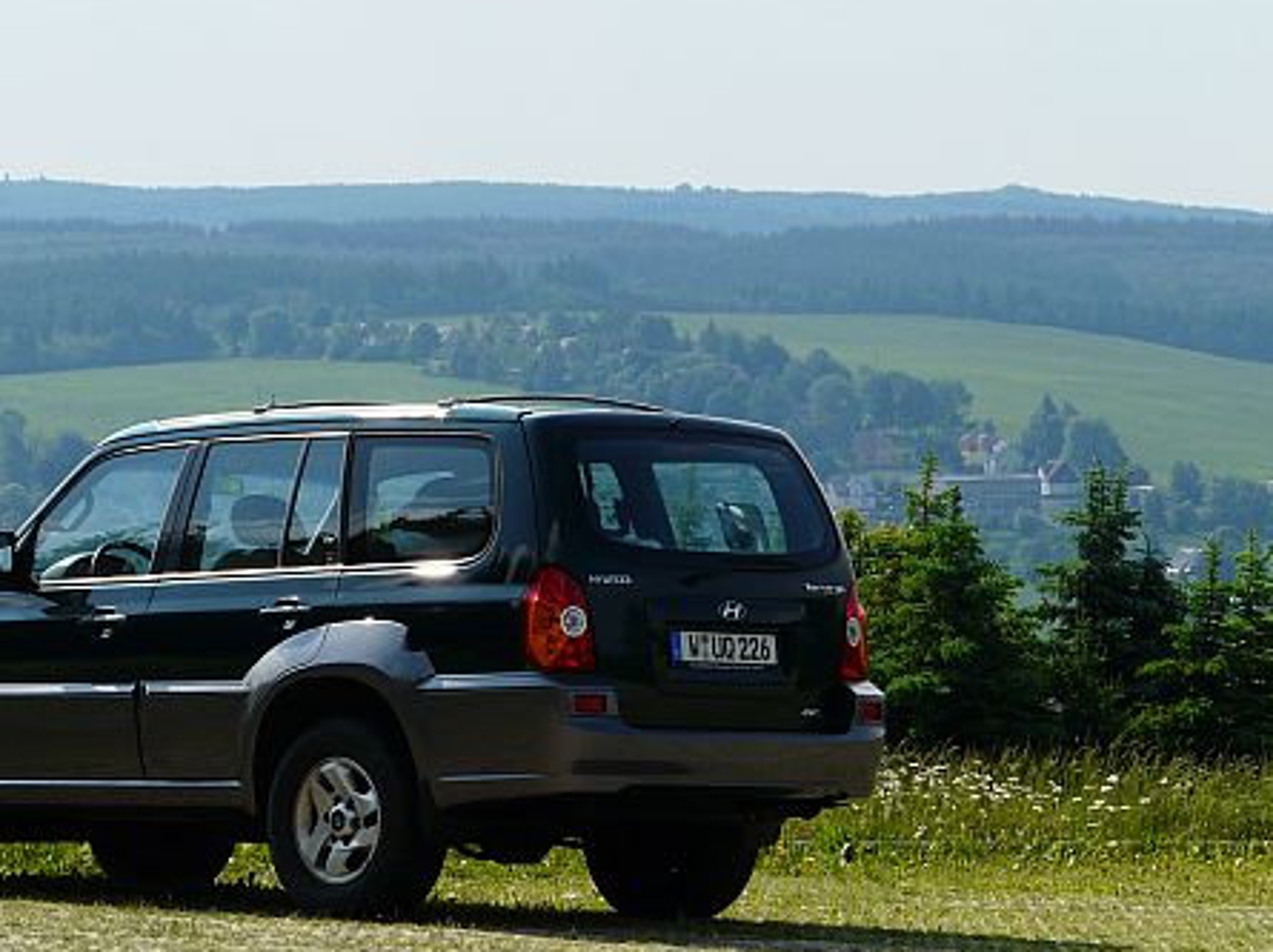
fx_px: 7459
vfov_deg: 7.3
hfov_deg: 9.7
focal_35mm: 203
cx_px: 366
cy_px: 369
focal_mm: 23.1
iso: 100
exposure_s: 1/500
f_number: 5.6
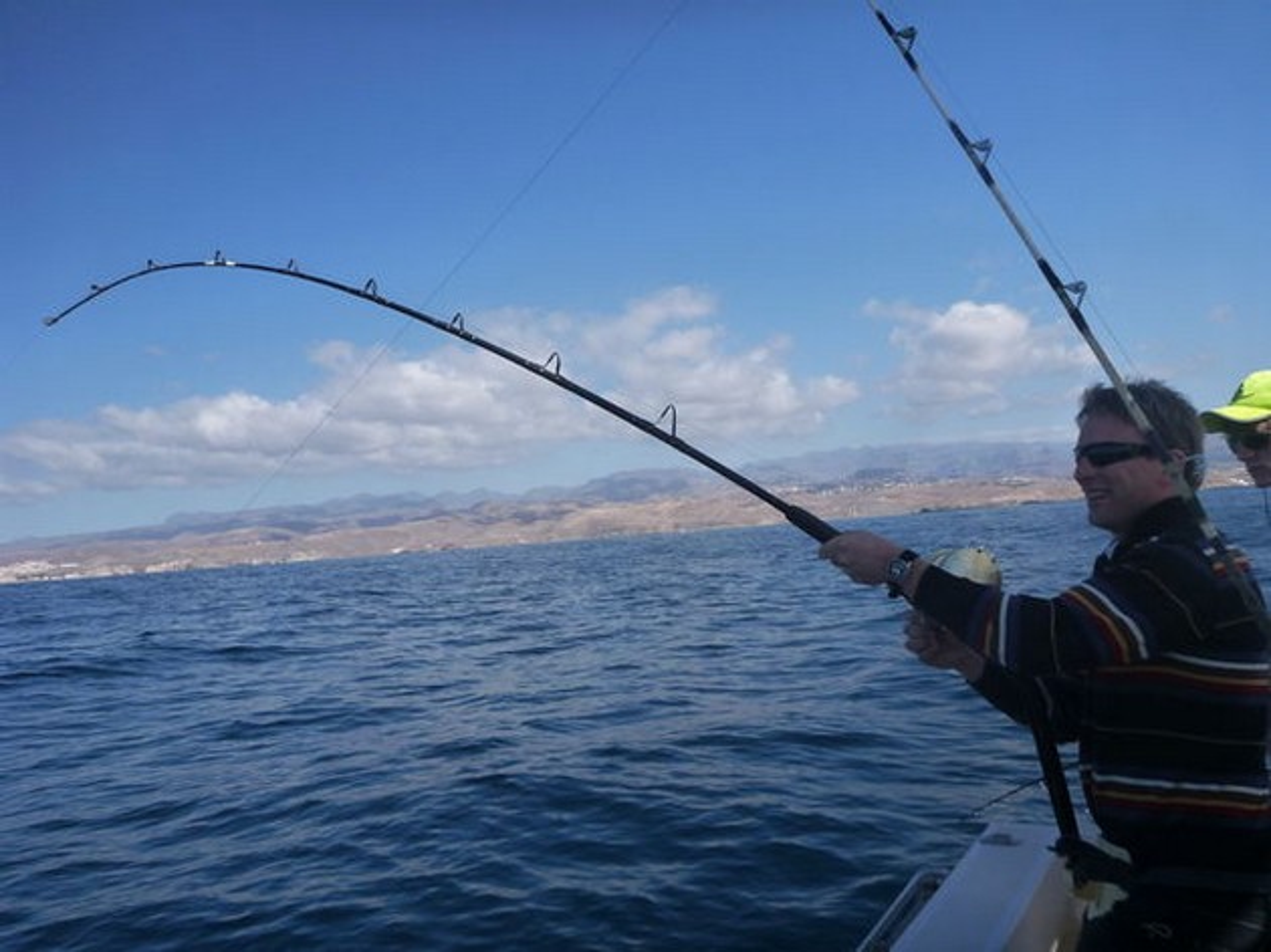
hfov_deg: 63.5
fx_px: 1028
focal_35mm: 28
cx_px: 636
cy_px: 476
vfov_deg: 49.7
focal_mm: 4.9
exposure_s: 1/1300
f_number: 3.3
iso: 160
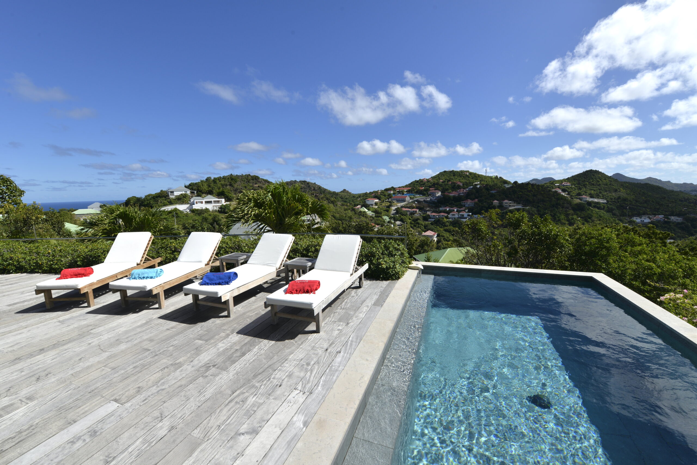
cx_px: 348
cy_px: 232
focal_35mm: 14
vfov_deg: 81.3
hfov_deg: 104.2
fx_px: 271
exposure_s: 1/400
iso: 125
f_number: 10
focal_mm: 14
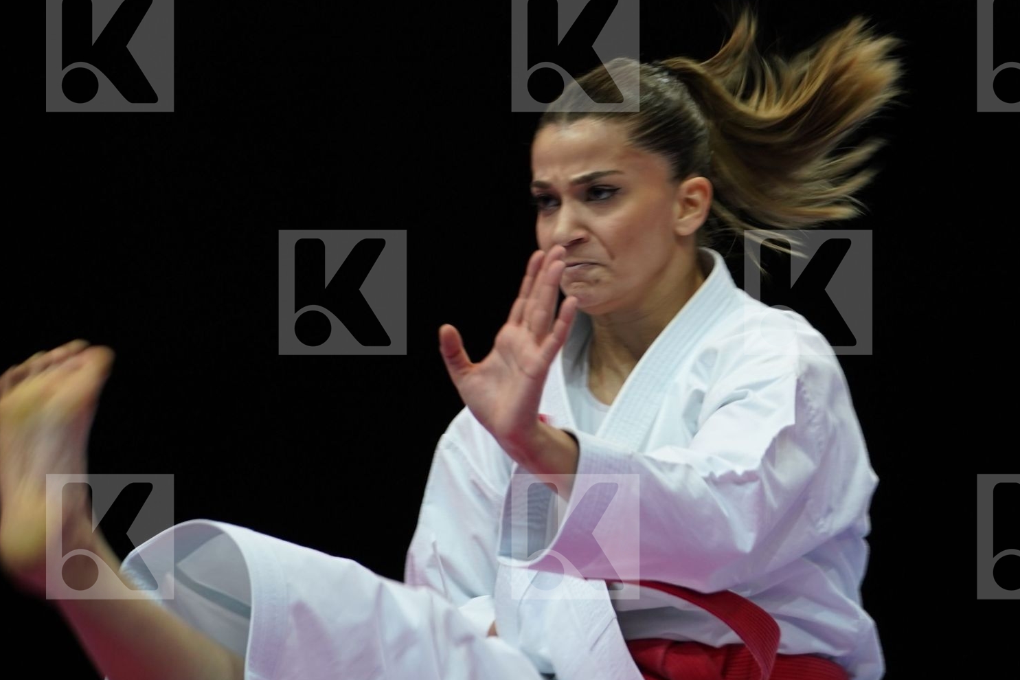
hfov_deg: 6.4
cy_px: 293
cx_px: 576
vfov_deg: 4.3
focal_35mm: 320
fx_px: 9066
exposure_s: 1/200
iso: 500
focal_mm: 176
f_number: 2.8
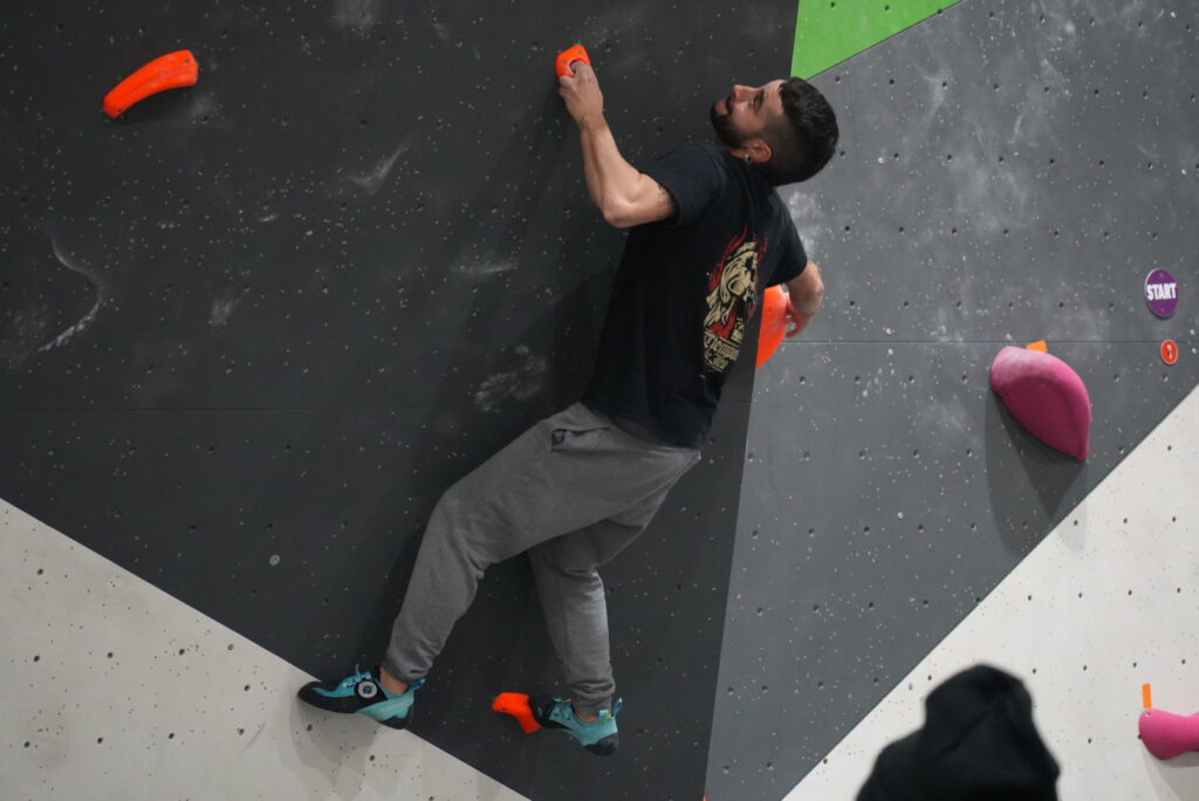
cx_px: 600
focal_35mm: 135
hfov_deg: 15.2
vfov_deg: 10.2
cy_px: 400
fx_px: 4499
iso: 4000
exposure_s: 1/125
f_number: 5
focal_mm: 90
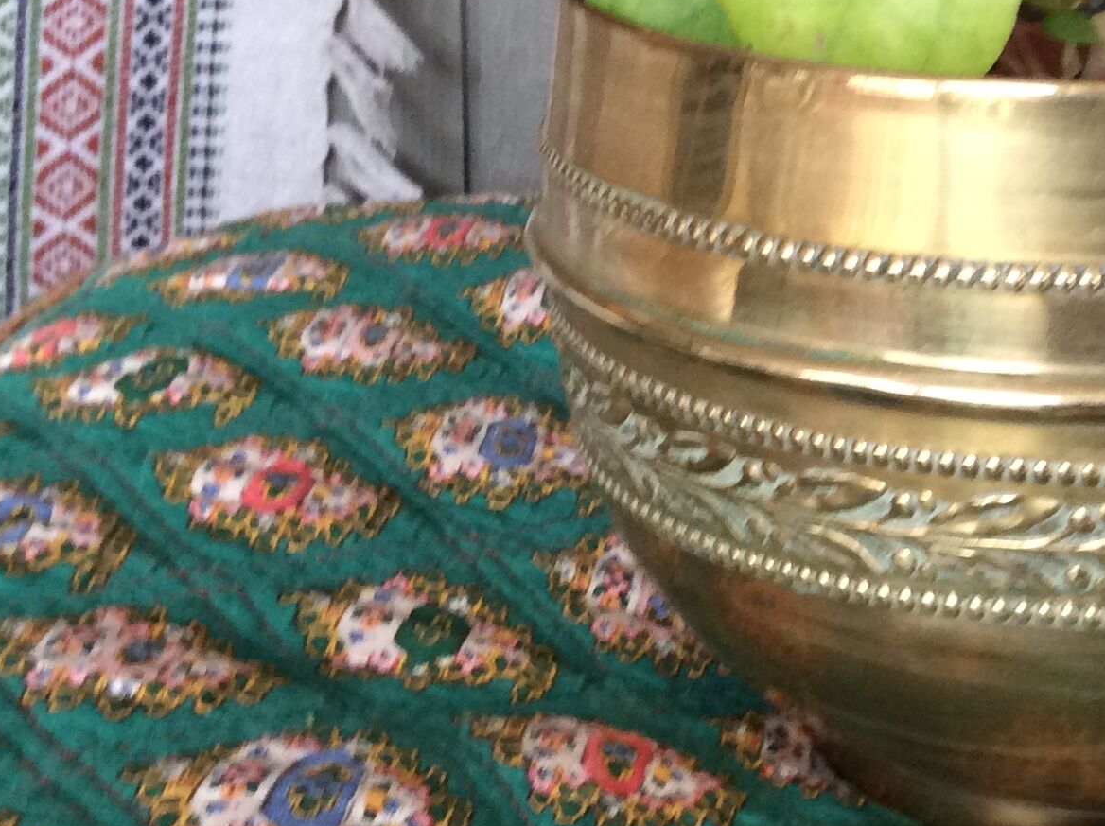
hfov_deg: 27.1
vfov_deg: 20.7
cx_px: 827
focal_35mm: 71
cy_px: 465
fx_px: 2264
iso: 100
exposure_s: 1/25
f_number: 2.4
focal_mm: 3.3
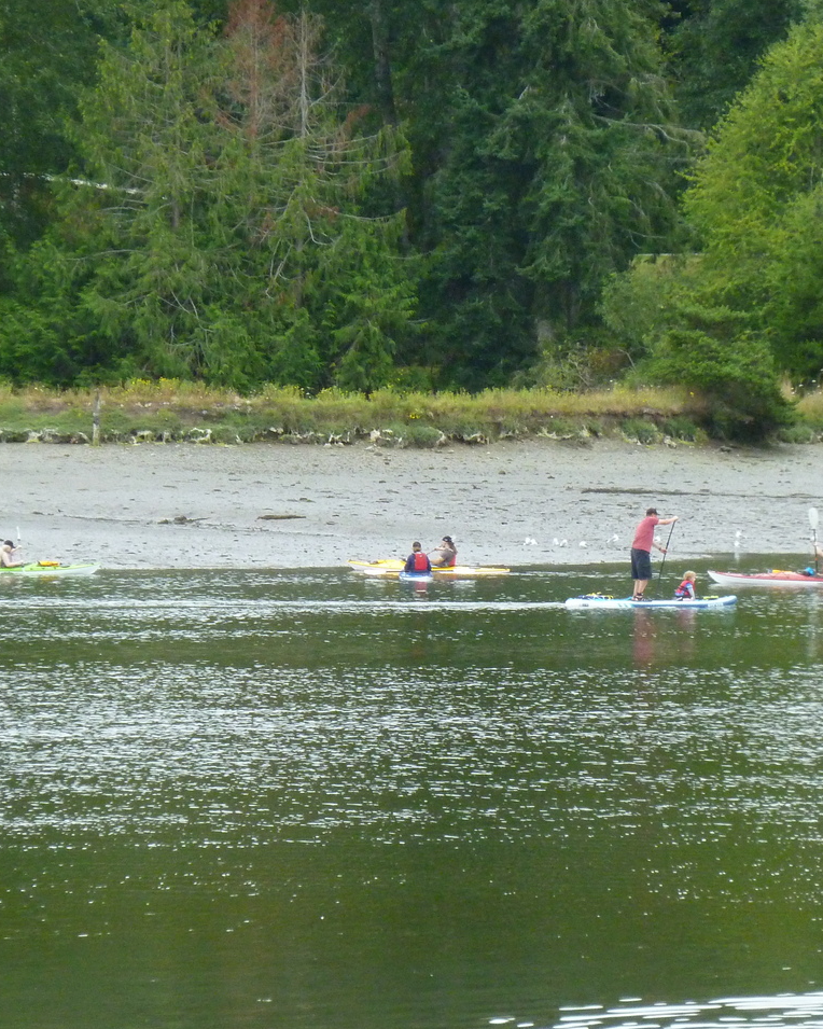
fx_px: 9956
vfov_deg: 5.9
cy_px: 515
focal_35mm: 327
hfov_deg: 4.7
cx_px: 382
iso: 400
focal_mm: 36
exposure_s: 1/125
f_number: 5.9
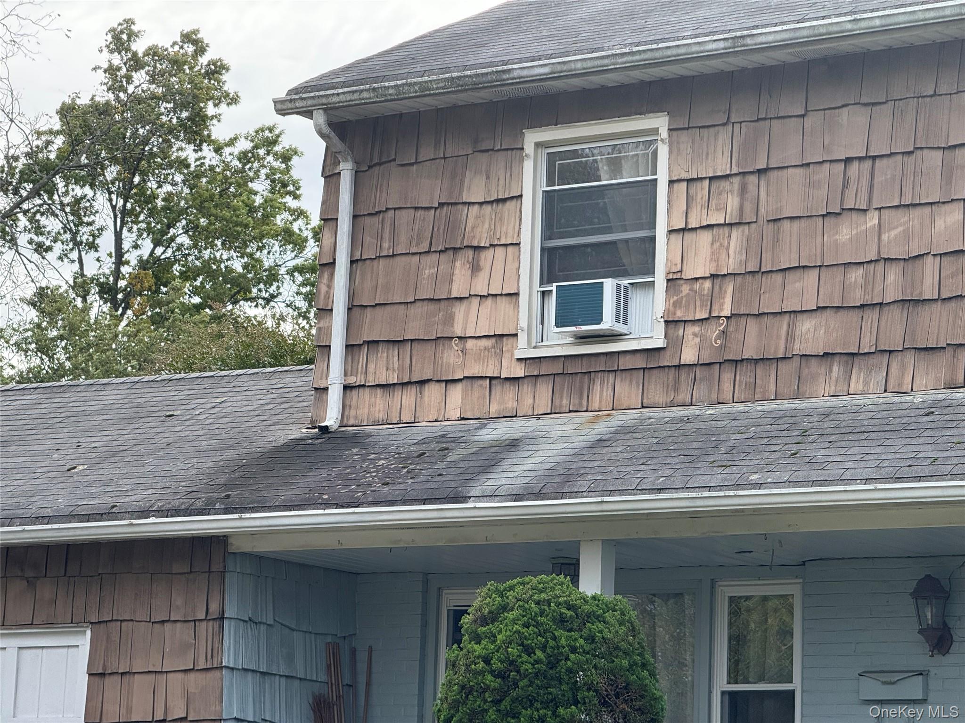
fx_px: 3345
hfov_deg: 16.4
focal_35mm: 120
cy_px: 362
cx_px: 482
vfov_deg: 12.3
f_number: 2.8
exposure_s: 1/680
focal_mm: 15.66
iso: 64
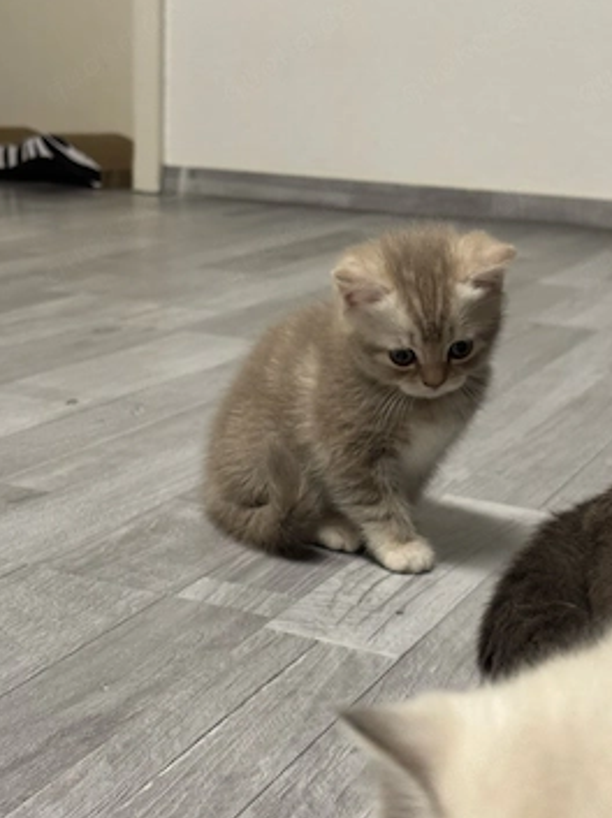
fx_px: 1393
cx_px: 338
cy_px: 438
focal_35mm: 59
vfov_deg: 32.7
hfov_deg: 24.8
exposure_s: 1/50
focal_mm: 5.96
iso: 125
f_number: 1.6
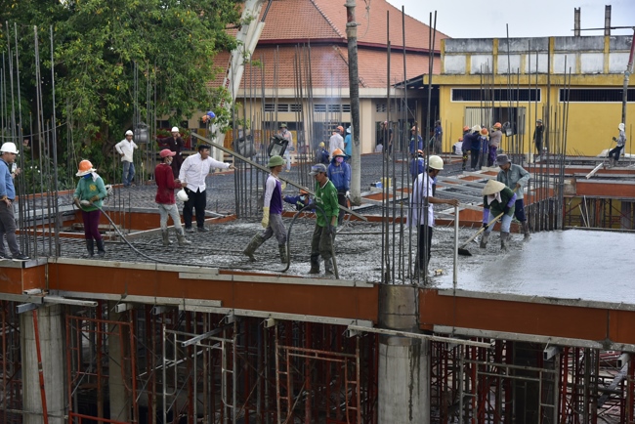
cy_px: 212
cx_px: 318
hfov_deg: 34.5
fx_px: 1023
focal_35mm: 58
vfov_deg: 23.4
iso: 400
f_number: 5
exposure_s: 1/200
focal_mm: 58
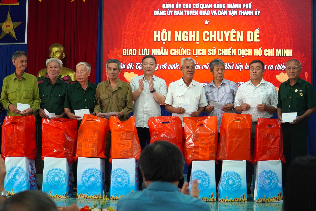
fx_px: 527
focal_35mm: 60
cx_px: 158
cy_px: 106
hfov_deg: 33.4
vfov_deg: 22.6
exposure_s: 1/80
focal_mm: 40
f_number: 4
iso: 1000
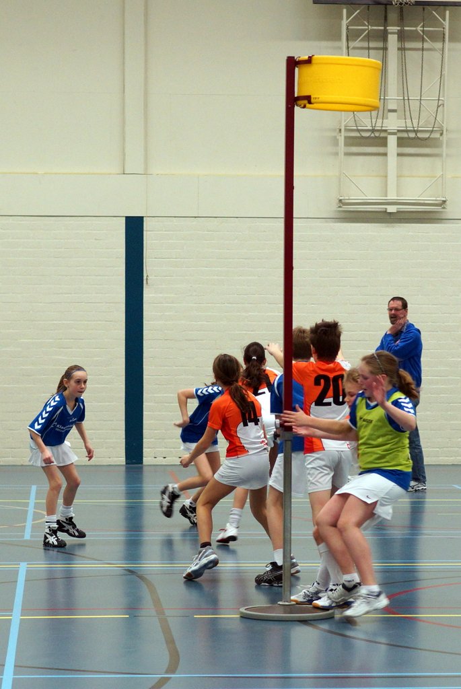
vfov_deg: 27.0
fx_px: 1437
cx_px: 230
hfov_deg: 18.2
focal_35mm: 75
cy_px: 344
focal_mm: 50
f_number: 2.8
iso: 800
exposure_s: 1/160
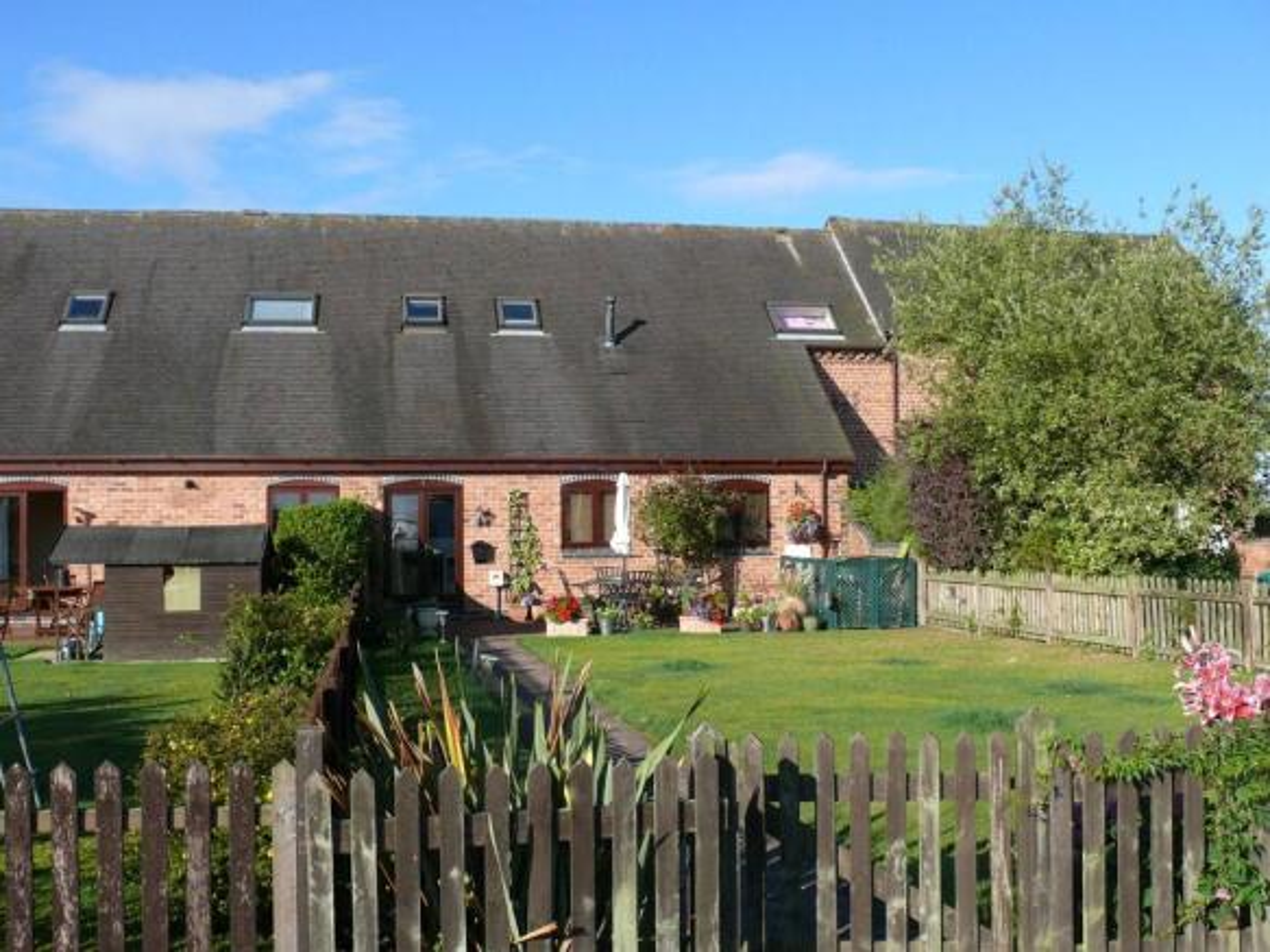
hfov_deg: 52.6
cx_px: 635
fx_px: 1284
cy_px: 476
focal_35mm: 35
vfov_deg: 40.7
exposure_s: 1/320
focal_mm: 7.4
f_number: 5.6
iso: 100
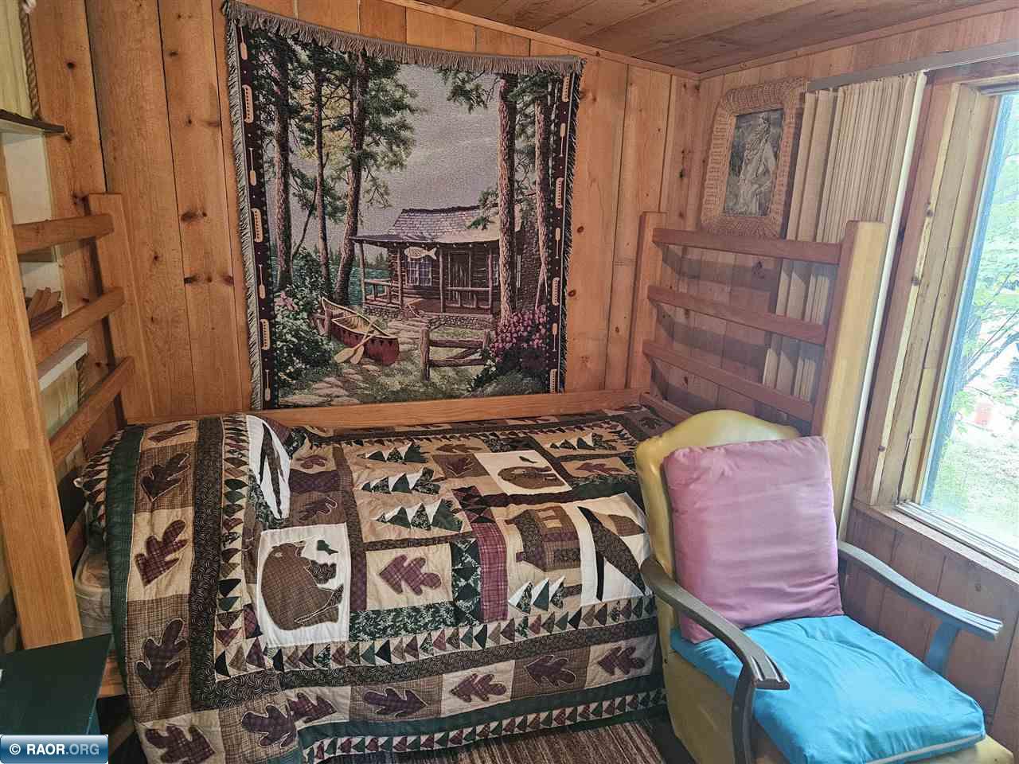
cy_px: 382
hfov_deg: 73.9
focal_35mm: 23
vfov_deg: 58.9
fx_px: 677
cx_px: 510
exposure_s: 1/40
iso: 640
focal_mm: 5.4
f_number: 1.8
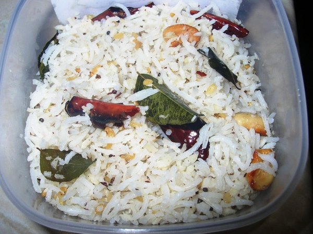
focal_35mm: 36
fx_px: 326
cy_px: 117
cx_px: 156
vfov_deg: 39.7
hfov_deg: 51.4
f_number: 3.7
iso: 50
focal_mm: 6
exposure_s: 1/60.1
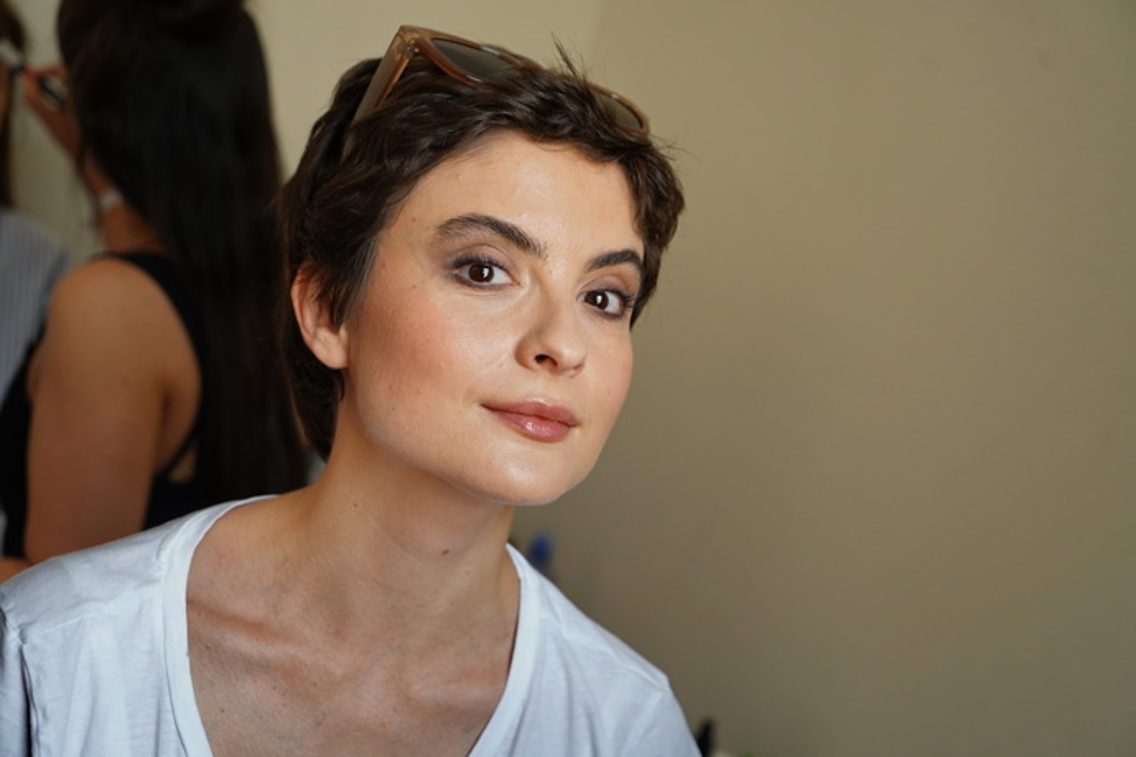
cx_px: 568
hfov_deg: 38.9
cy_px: 378
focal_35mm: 51
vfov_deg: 26.5
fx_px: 1609
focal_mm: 51
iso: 1600
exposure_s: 1/250
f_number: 4.5
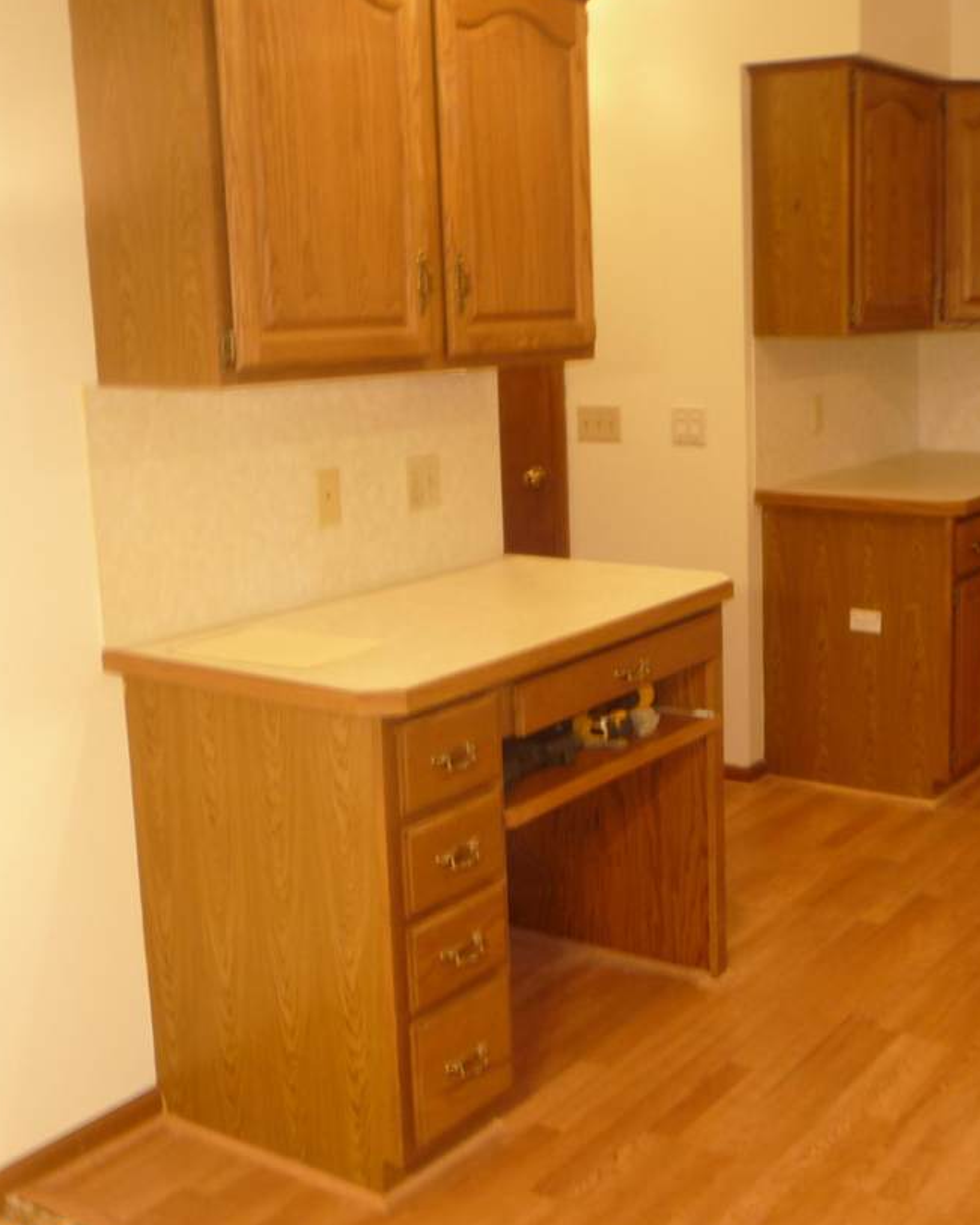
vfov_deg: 42.9
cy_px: 590
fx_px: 1559
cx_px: 683
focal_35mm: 43
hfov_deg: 34.4
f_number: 3.3
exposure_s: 1/8
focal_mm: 4.7
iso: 160
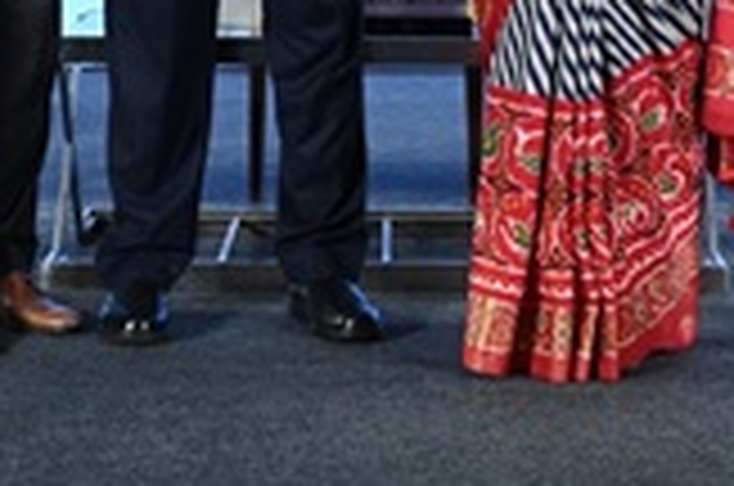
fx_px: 2564
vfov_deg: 10.4
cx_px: 401
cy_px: -256
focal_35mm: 126
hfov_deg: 16.3
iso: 1000
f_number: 5
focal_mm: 41
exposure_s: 1/125
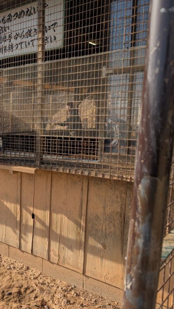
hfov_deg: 29.9
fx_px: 287
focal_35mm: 35
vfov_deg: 56.6
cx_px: -22
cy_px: 154
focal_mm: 6.9
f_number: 1.68
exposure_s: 1/618
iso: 18
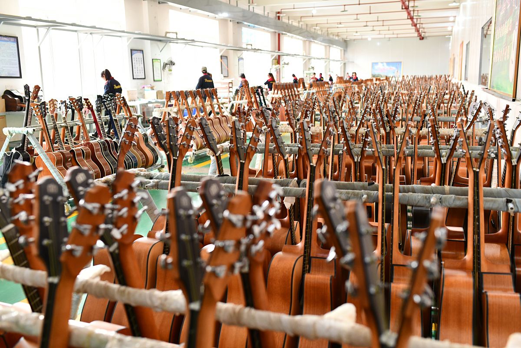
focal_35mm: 35
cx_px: 260
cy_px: 174
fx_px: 506
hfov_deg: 54.4
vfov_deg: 37.9
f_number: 3.5
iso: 1000
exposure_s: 1/80
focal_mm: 35
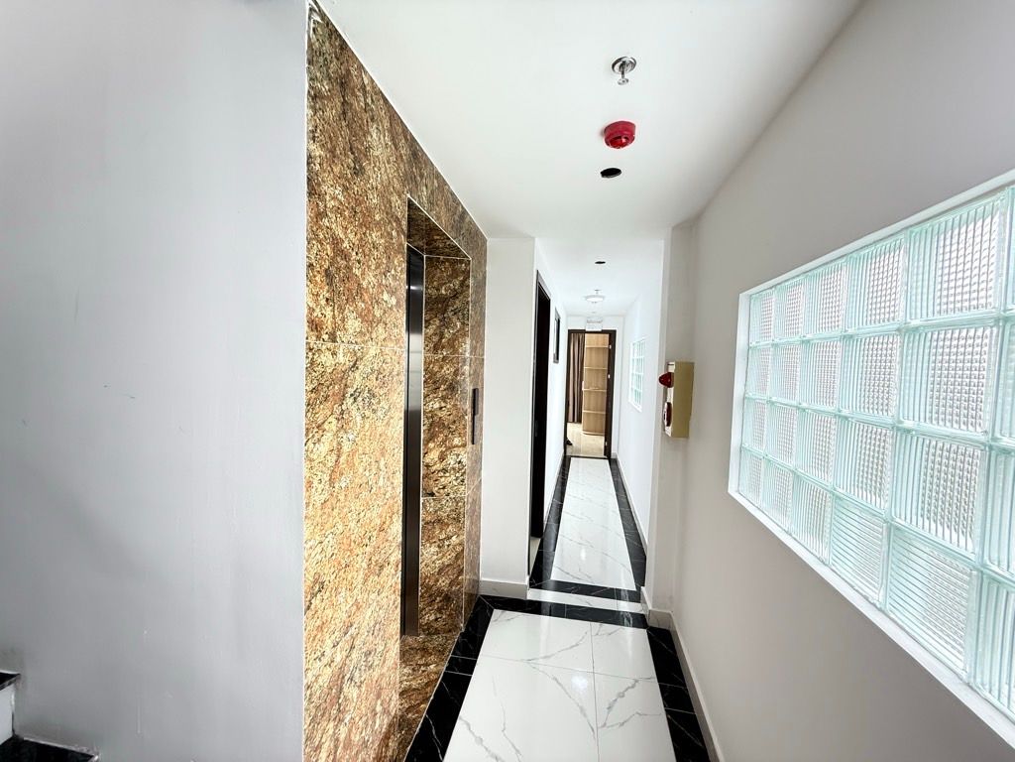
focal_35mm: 14
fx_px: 411
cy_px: 381
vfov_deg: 85.7
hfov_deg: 102.1
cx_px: 508
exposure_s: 1/99
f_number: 2.2
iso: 125
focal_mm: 2.22
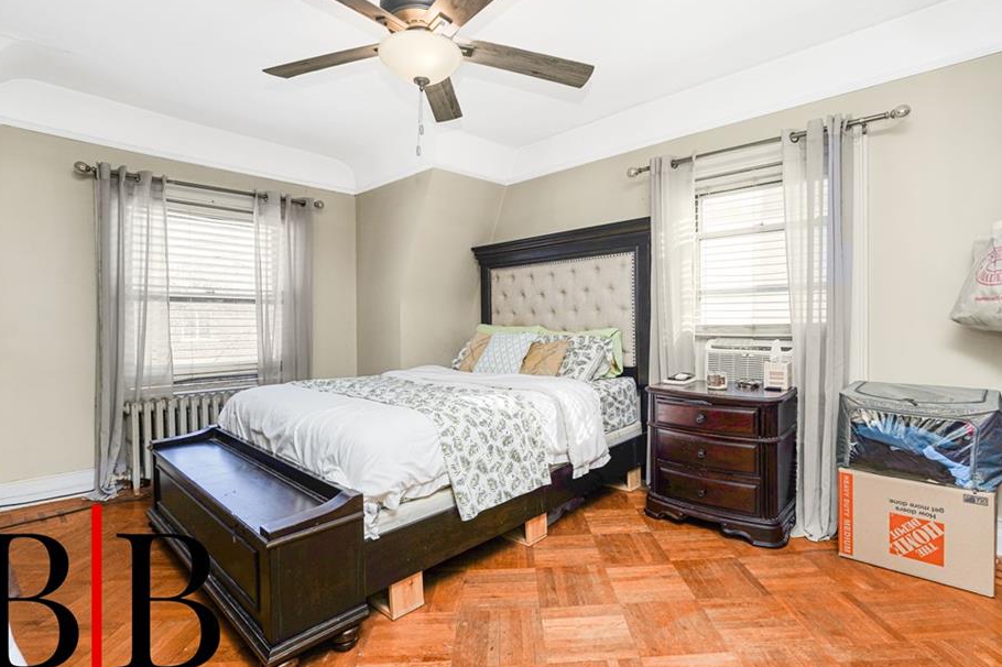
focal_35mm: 18
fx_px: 501
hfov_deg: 89.9
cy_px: 327
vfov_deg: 67.3
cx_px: 531
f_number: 5.6
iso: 50
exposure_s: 1/60
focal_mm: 16
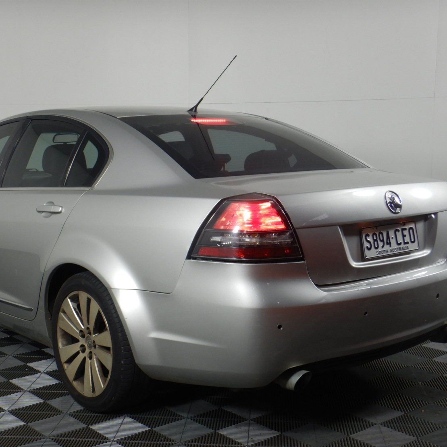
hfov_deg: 33.3
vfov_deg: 33.4
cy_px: 239
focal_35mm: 51
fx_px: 745
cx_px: 174
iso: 125
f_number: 4.2
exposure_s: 1/60
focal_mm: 7.2
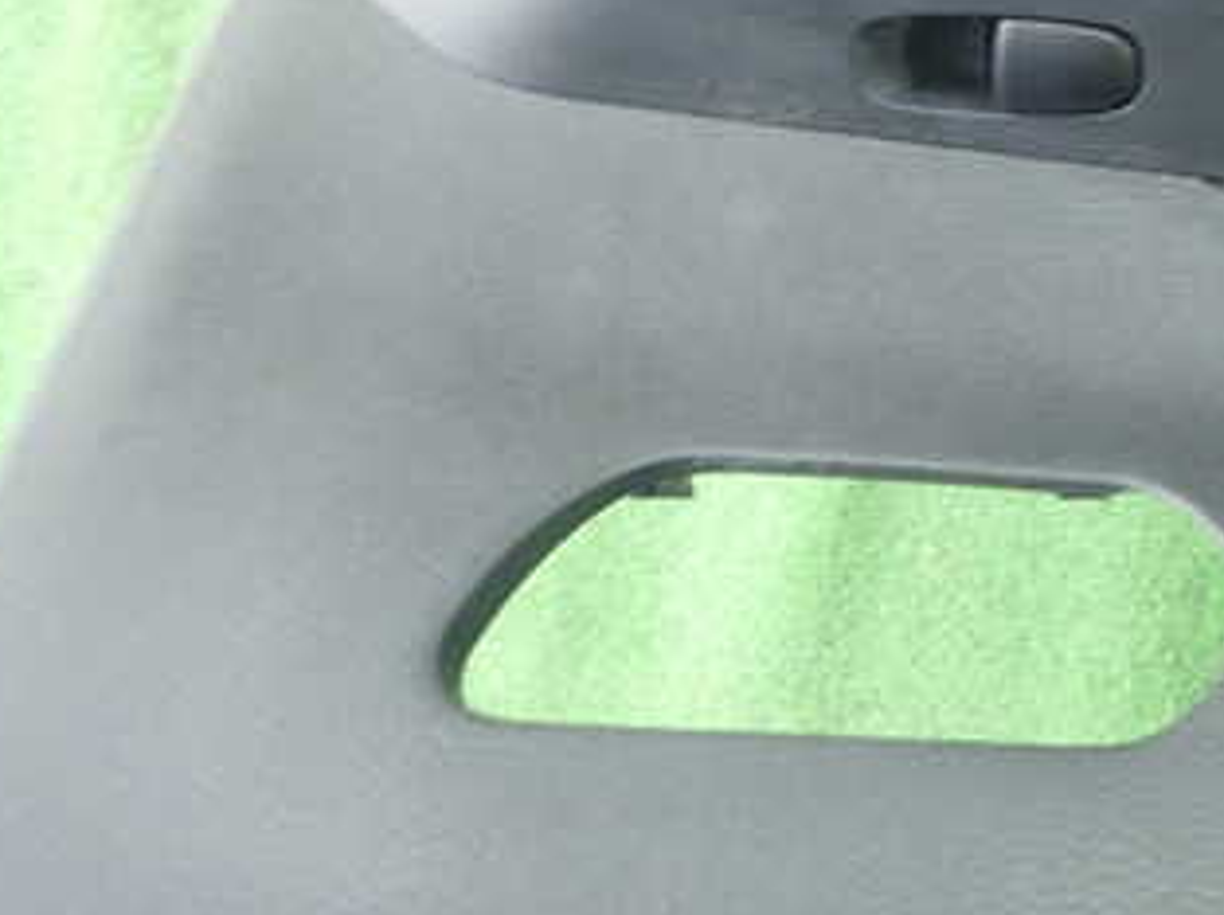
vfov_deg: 28.9
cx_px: 1115
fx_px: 1695
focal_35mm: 48
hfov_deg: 37.0
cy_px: 82
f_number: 2
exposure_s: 1/30
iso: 200
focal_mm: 4.5
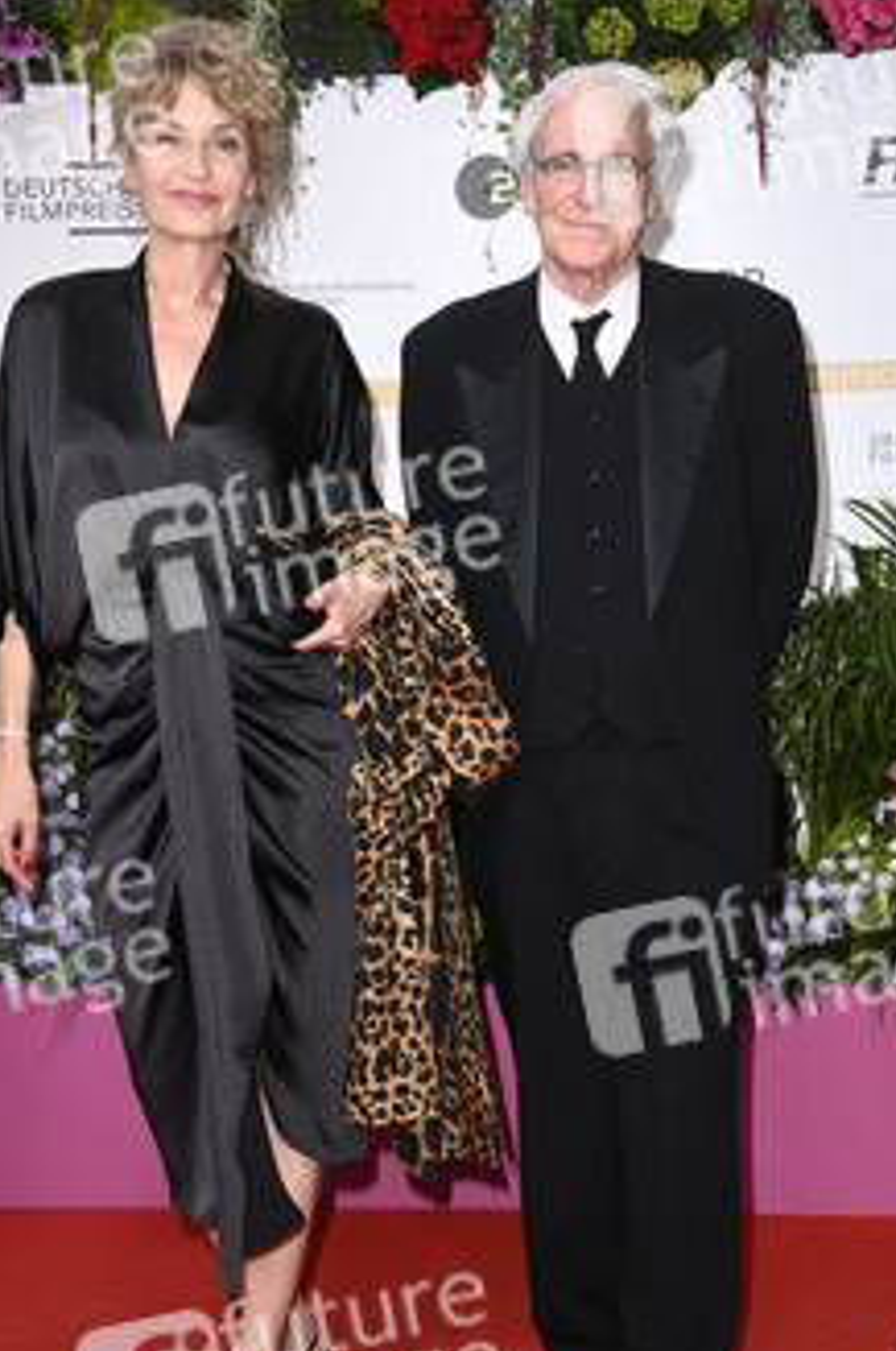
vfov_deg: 28.5
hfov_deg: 19.1
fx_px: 2659
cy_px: 752
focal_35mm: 71
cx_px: 409
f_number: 5.6
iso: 400
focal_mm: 58
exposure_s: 1/250
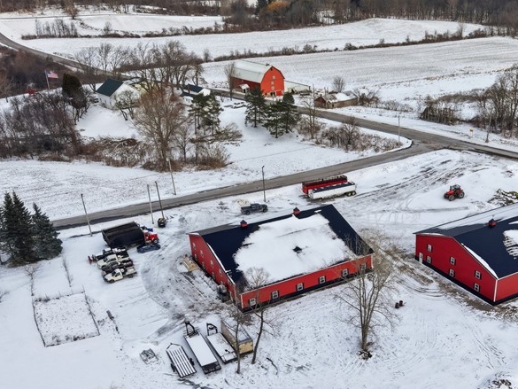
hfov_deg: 44.0
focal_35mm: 42
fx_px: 629
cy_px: 263
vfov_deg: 34.0
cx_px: 357
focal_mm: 8.7
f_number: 1.8
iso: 110
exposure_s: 1/8000
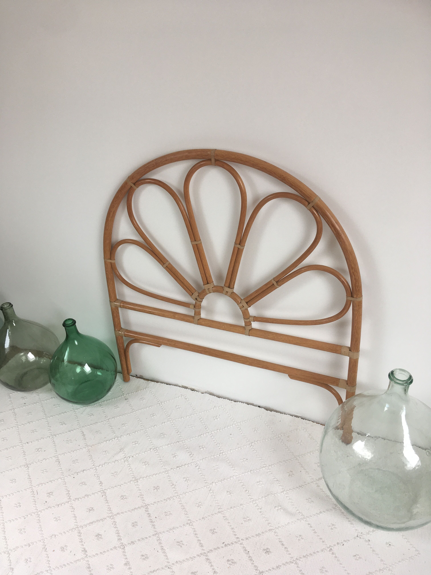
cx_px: 216
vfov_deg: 61.7
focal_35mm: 29
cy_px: 288
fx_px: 481
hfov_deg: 48.2
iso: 25
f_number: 2.2
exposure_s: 1/50
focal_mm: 4.15
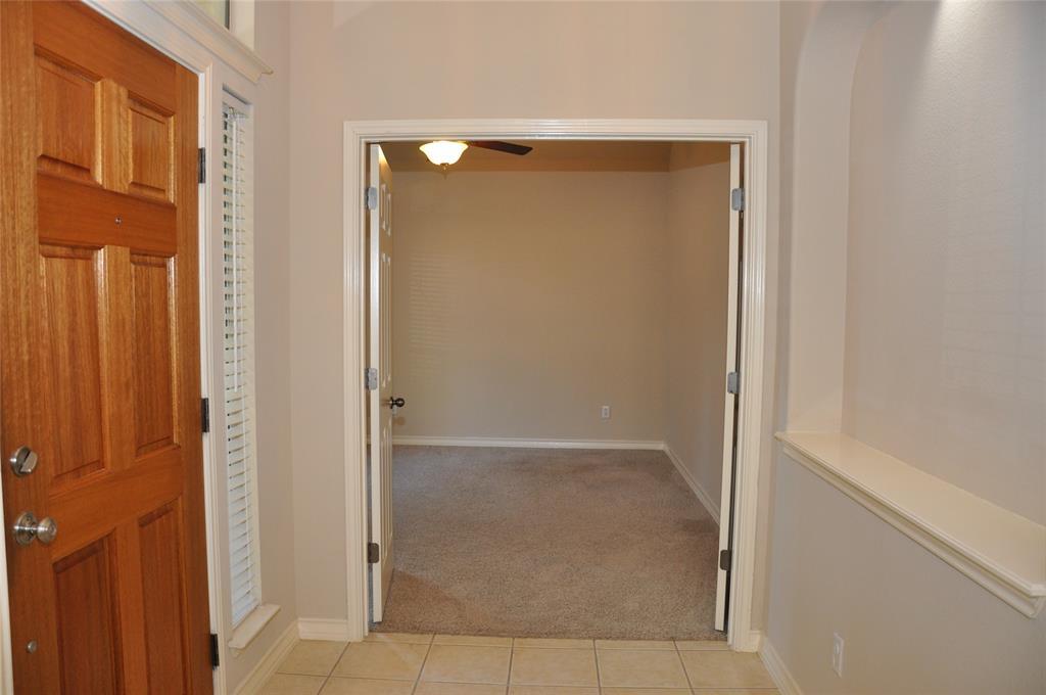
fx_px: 783
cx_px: 523
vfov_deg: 47.8
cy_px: 348
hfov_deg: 67.4
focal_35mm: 27
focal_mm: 18
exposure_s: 1/60
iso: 560
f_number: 4
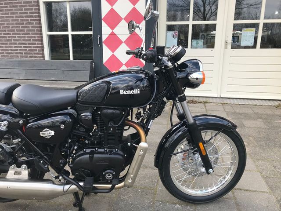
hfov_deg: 63.4
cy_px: 106
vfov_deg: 49.7
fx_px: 227
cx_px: 140
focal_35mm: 28
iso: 20
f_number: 1.8
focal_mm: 3.99
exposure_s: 1/267
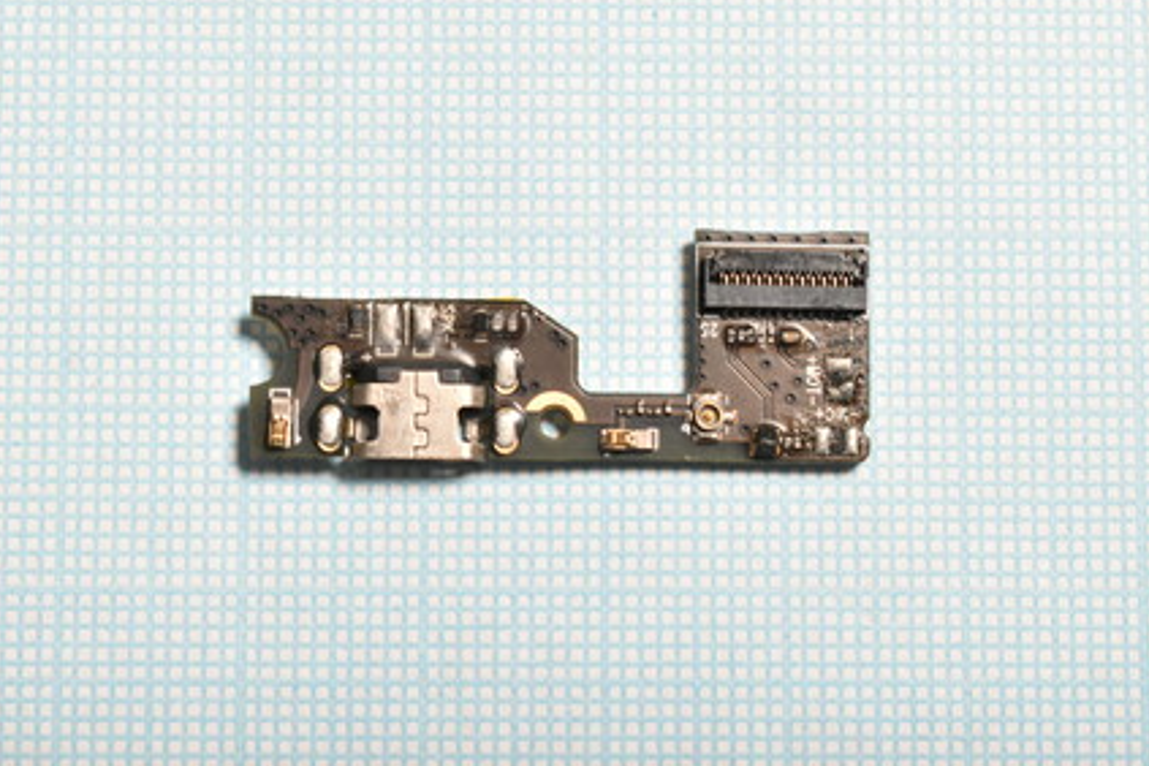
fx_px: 3115
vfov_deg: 14.0
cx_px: 560
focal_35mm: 98
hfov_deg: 20.9
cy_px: 372
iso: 1600
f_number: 13
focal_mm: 55
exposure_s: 1/200
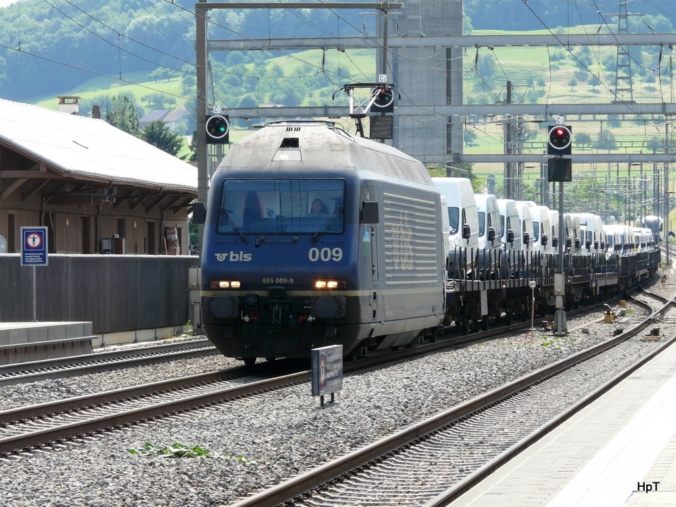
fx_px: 3867
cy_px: 254
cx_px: 338
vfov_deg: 7.5
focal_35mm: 198
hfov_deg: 10.0
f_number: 5.6
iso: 100
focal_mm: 32.5
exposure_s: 1/200
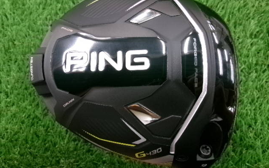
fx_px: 220
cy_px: 81
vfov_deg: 41.9
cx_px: 134
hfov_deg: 62.9
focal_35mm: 30
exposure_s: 1/34
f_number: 3.9
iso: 800
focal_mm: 5.1
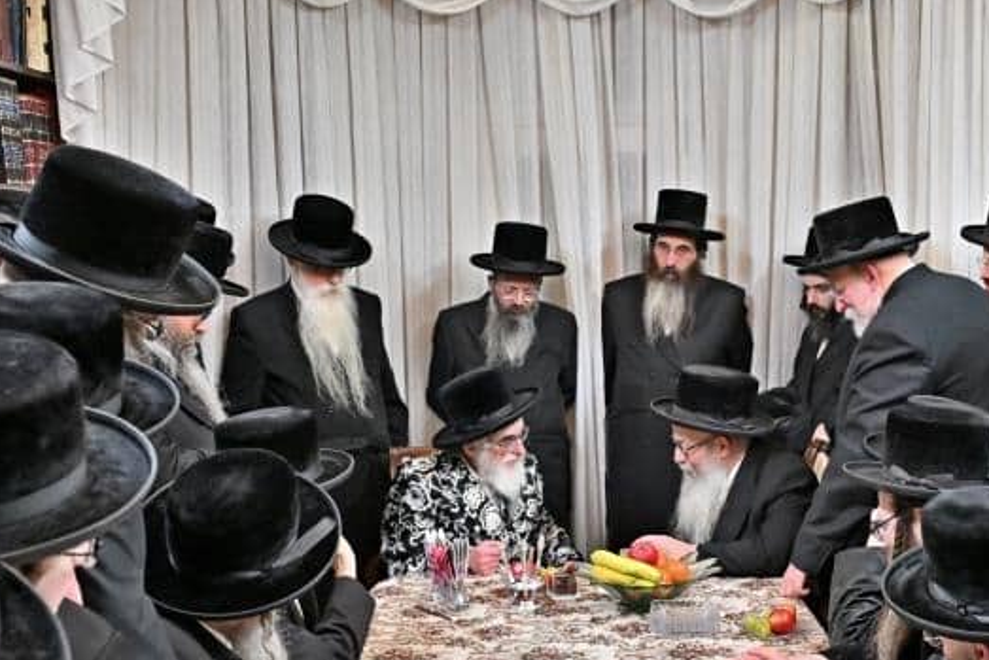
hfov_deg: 41.5
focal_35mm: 47
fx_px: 1291
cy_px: 398
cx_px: 635
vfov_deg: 28.6
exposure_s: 1/160
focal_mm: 24
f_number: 4
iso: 1600
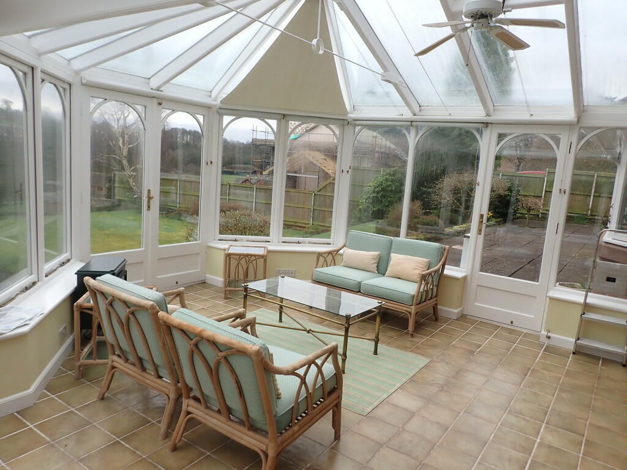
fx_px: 453
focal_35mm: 25
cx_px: 314
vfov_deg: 54.9
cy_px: 235
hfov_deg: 69.4
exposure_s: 1/160
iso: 100
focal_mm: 4.5
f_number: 2.8
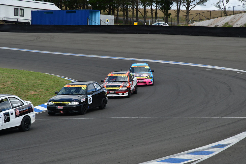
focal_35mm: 120
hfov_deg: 17.1
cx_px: 123
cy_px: 82
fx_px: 820
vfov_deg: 11.4
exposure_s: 1/400
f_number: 8
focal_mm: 80
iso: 200
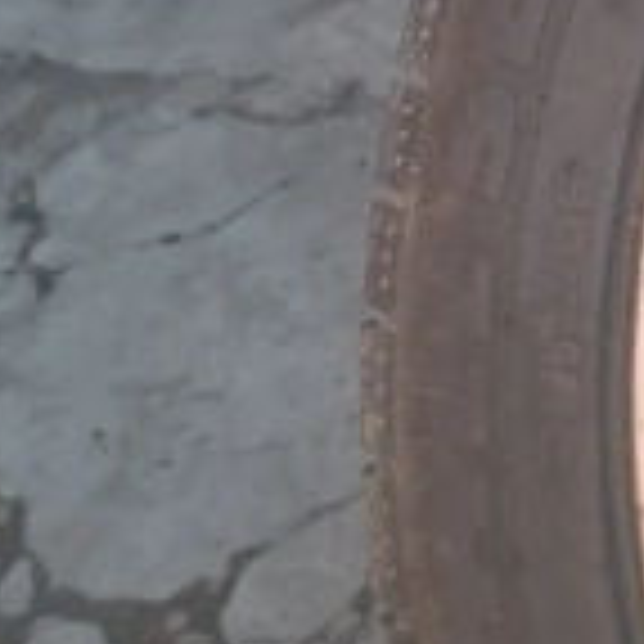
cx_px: 567
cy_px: -14
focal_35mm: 57
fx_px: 1200
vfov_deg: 28.1
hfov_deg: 29.0
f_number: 1.8
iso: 50
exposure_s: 1/130
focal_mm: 5.54
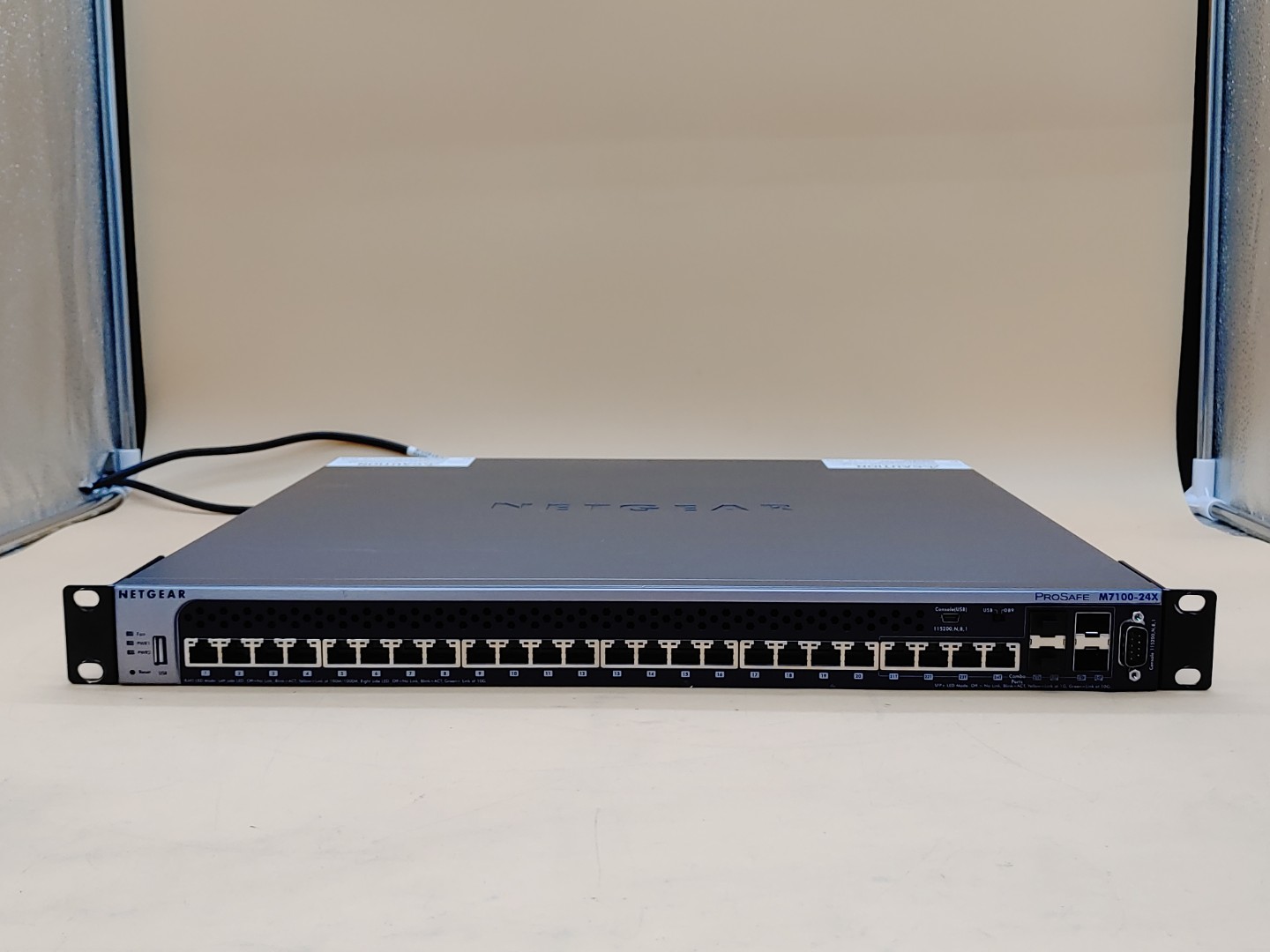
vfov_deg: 36.8
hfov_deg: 47.9
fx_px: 1431
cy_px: 476
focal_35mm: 39
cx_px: 635
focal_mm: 4.36
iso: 50
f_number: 1.8
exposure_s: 1/120
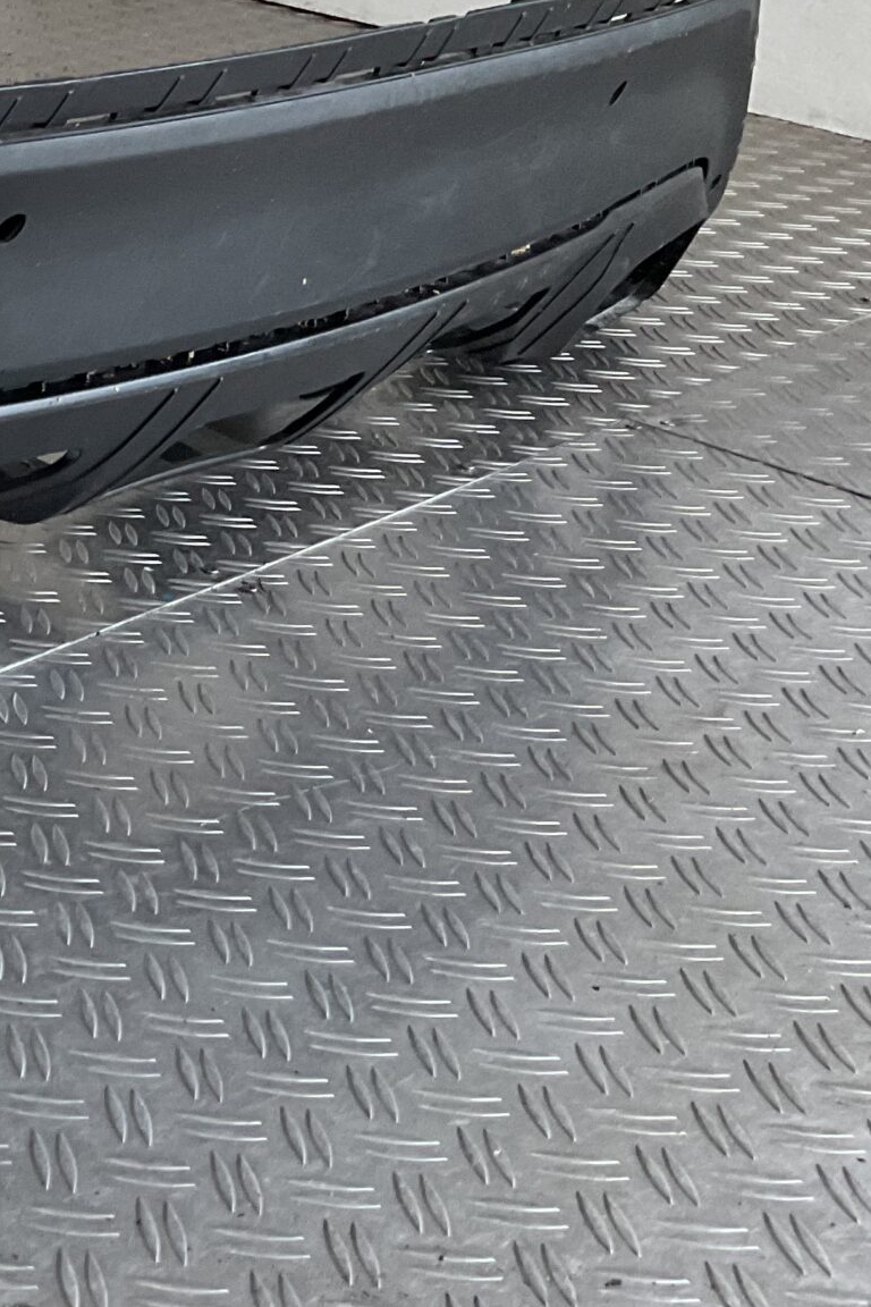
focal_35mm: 67
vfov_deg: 29.7
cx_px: -564
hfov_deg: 17.5
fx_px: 2431
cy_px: 356
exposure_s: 1/50
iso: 80
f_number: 1.8
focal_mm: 3
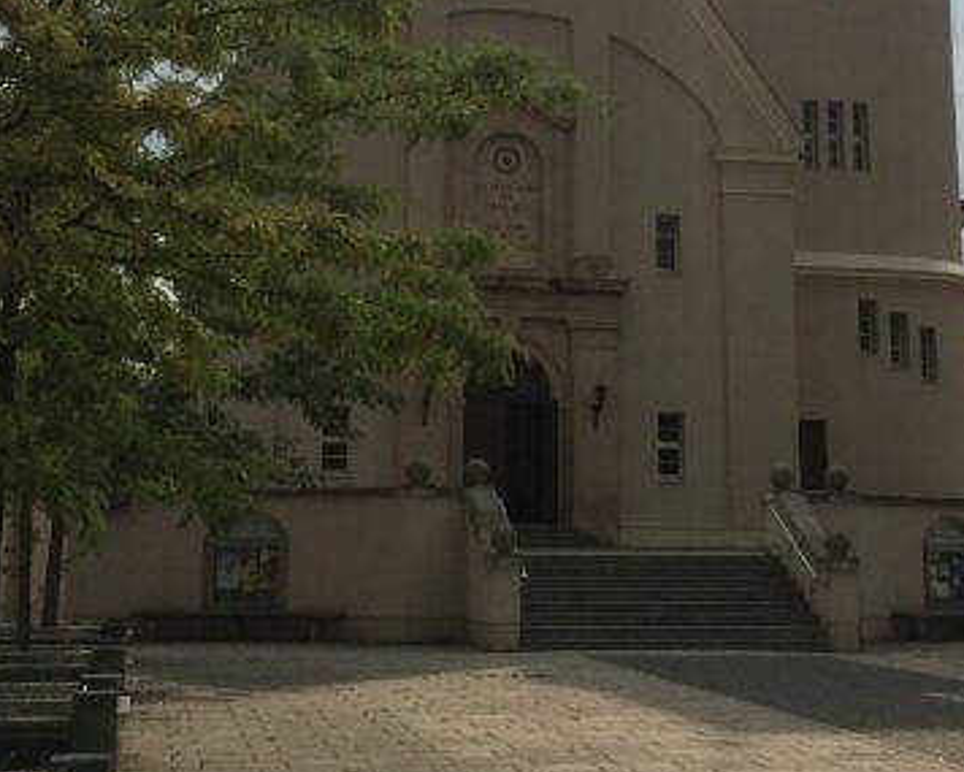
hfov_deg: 30.9
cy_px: 141
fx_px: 1741
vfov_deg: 24.5
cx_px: 509
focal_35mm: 61
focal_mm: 4.15
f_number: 2.2
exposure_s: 1/6849
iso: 32
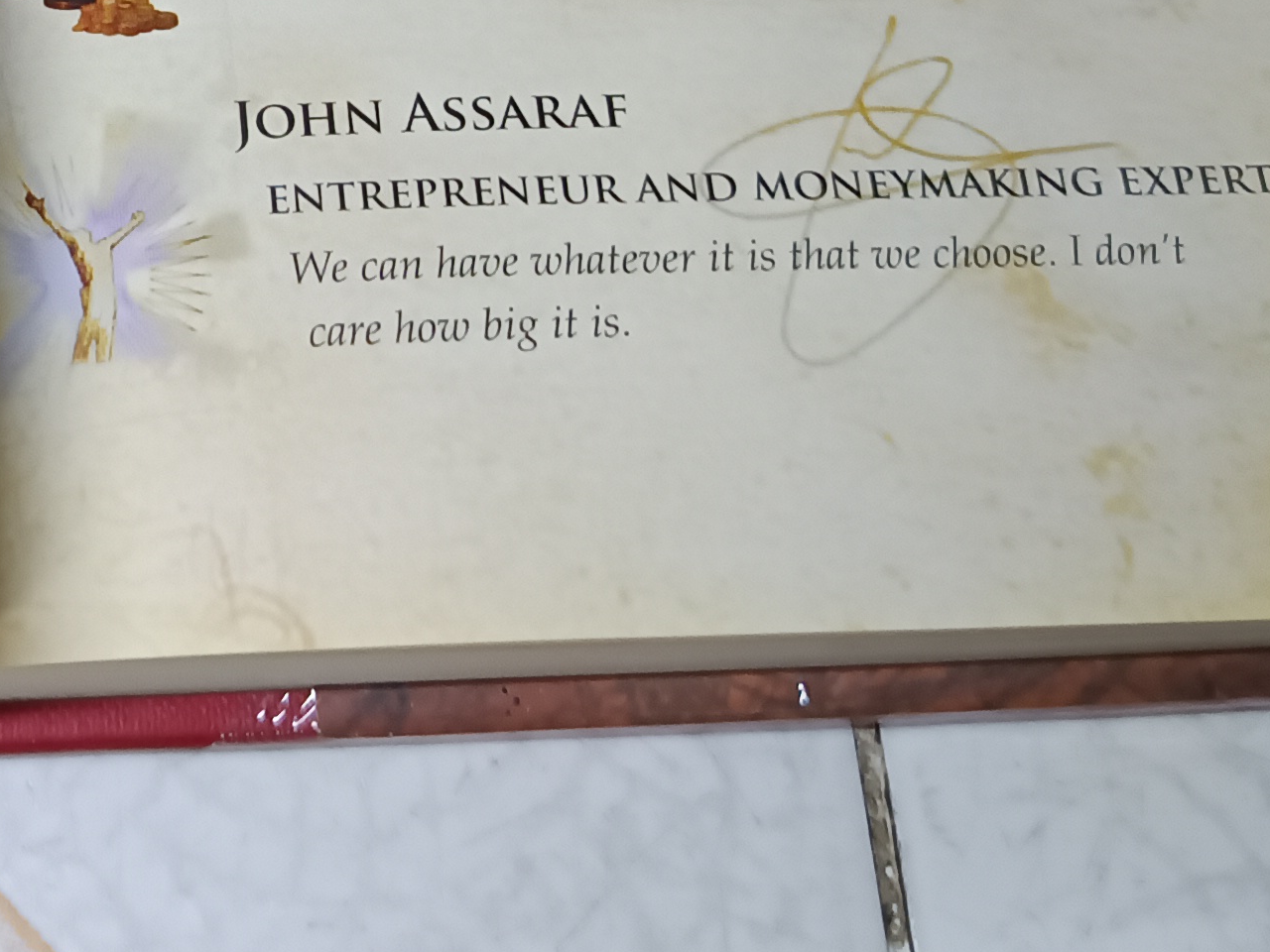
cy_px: -358
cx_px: -11
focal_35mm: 75
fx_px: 2752
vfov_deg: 18.1
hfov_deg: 24.7
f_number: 1.7
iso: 1155
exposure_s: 1/33.3
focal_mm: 5.31
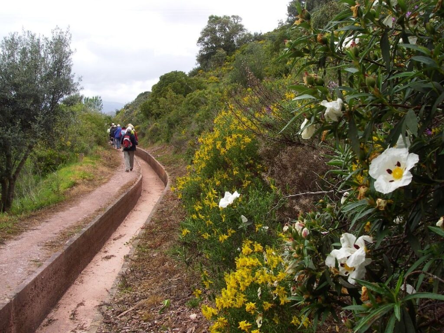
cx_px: 222
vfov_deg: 37.7
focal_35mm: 38
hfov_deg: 49.0
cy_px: 166
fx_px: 487
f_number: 6.6
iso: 80
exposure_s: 1/100
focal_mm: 6.3
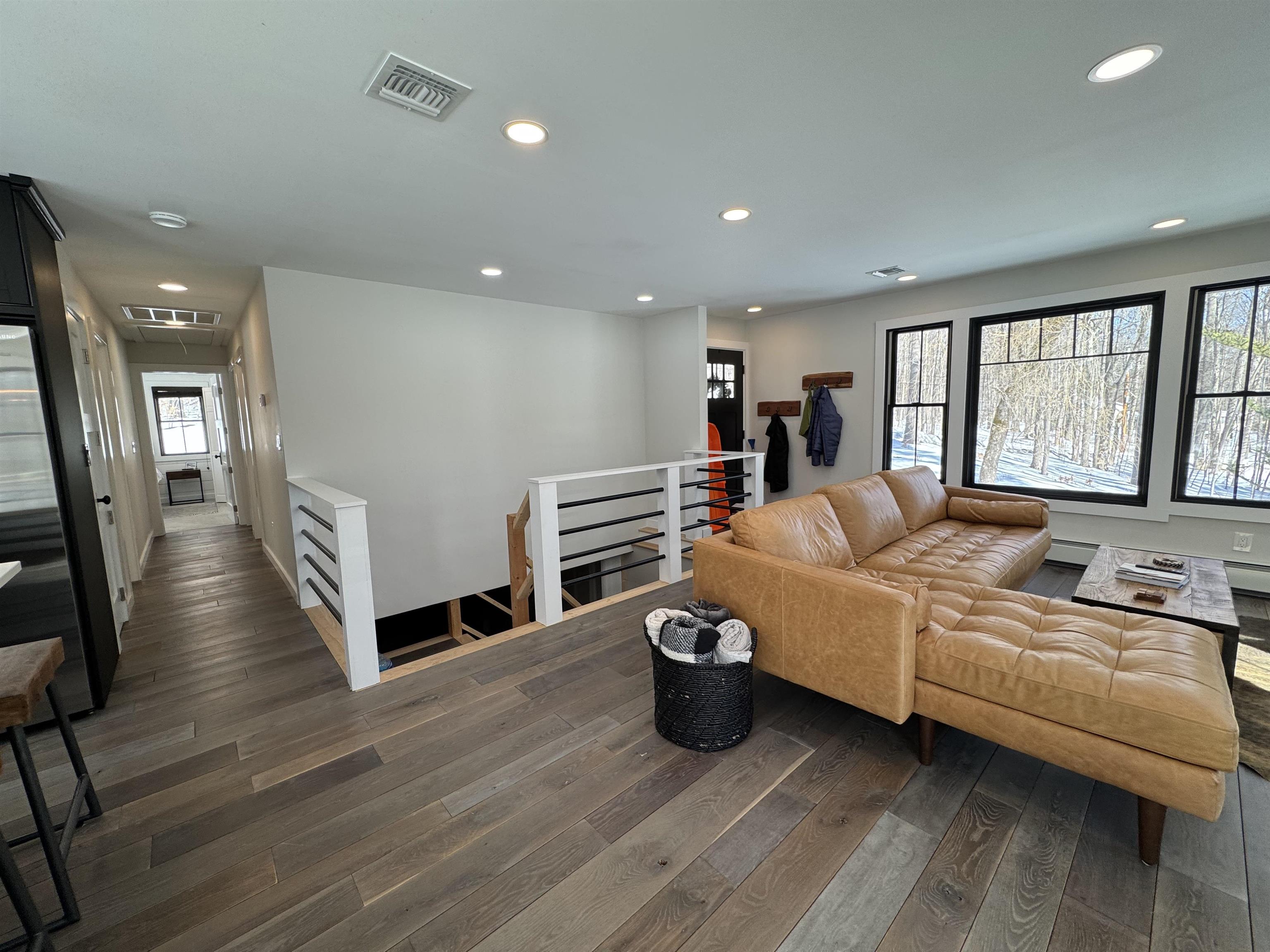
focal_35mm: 14
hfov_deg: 102.1
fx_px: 514
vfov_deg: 85.7
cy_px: 476
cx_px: 635
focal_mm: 2.22
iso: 50
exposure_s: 1/120
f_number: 2.2
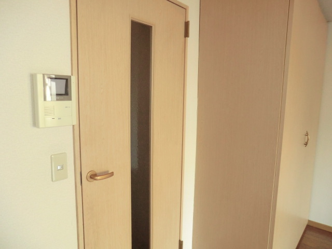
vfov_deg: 56.8
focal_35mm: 24
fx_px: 230
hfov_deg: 71.6
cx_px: 166
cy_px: 124
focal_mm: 4.3
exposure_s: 1/50
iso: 400
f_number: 3.2
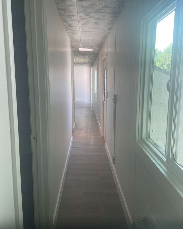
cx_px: 93
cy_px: 109
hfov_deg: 51.5
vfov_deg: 62.2
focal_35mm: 28
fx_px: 190
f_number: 1.6
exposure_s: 1/120
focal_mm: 4.2
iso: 64
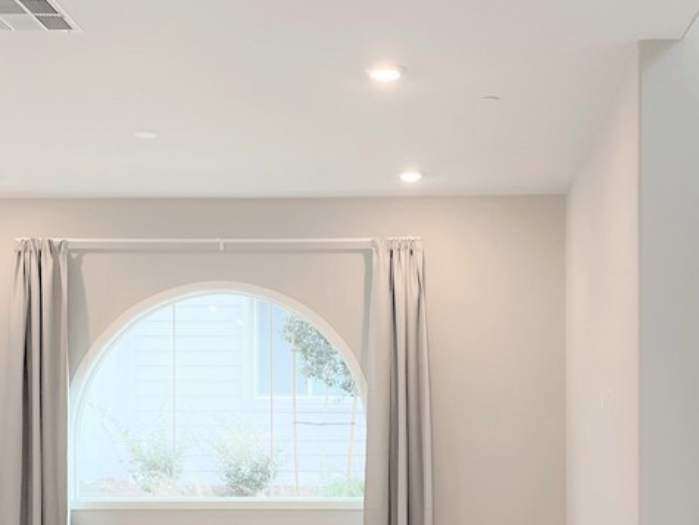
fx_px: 1132
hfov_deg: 34.3
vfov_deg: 25.7
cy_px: 421
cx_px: 405
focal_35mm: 56
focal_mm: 4.2
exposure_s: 1/120
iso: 64
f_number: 1.6
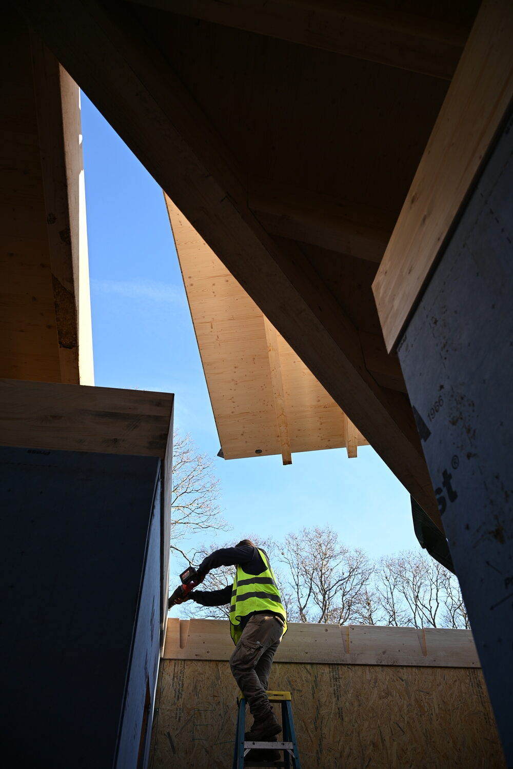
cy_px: 384
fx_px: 513
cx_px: 256
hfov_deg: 53.1
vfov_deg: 73.7
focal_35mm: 24
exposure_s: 1/200
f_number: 4.5
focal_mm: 24
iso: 100
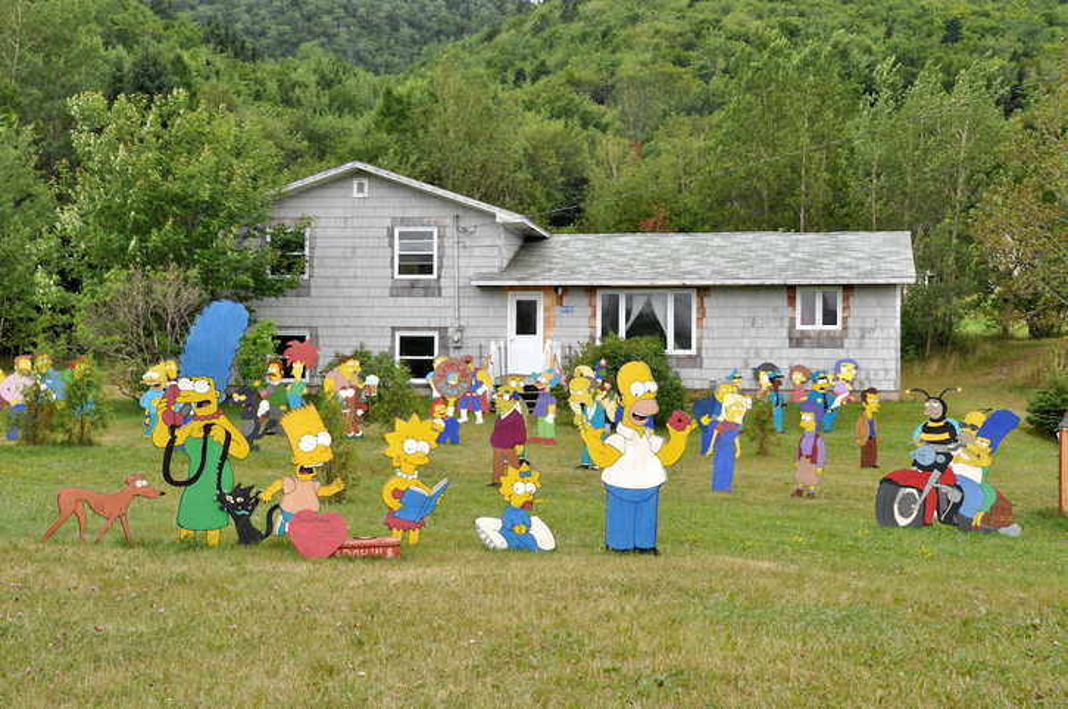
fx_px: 1955
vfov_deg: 20.6
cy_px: 354
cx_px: 534
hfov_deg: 30.5
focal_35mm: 66
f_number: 9
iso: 200
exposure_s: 1/50
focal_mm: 44
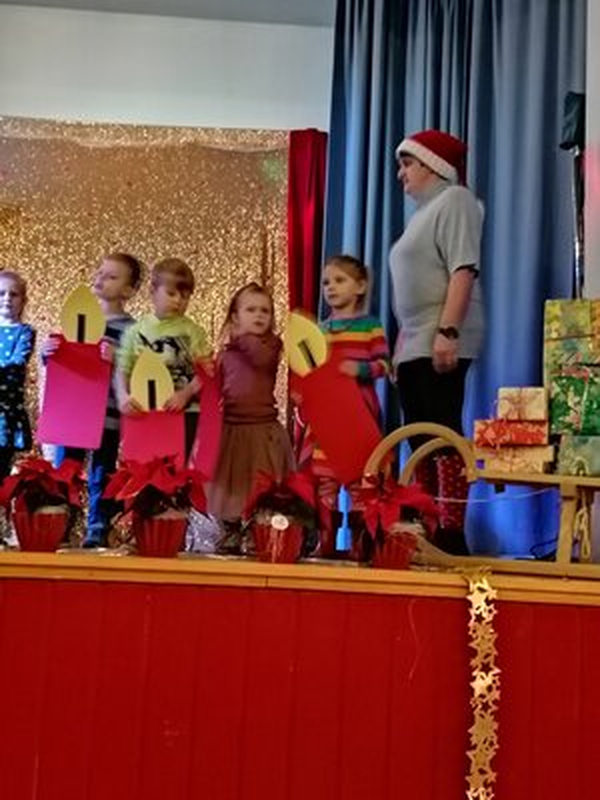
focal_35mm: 49
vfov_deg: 38.9
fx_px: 1132
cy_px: 400
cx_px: 300
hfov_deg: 29.7
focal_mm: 4.75
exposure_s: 1/5
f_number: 1.8
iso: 1000
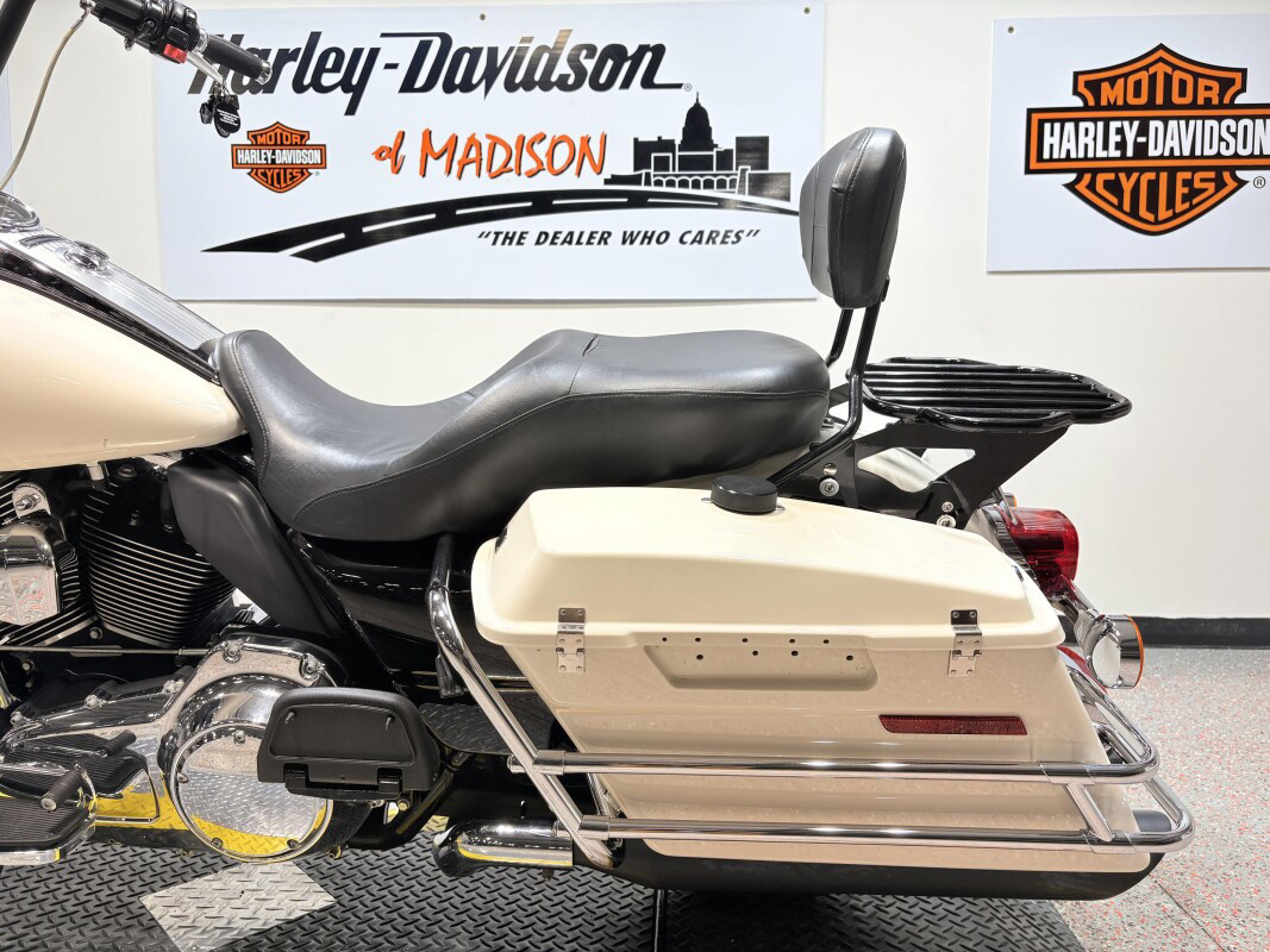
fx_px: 954
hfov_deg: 67.3
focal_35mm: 26
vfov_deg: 53.1
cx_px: 635
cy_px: 476
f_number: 1.6
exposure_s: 1/120
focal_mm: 5.96
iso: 40
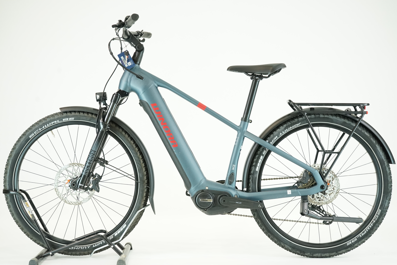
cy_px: 132
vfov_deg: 24.2
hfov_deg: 35.6
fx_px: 618
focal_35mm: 56
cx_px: 198
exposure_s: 1/200
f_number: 6.3
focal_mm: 56
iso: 3200
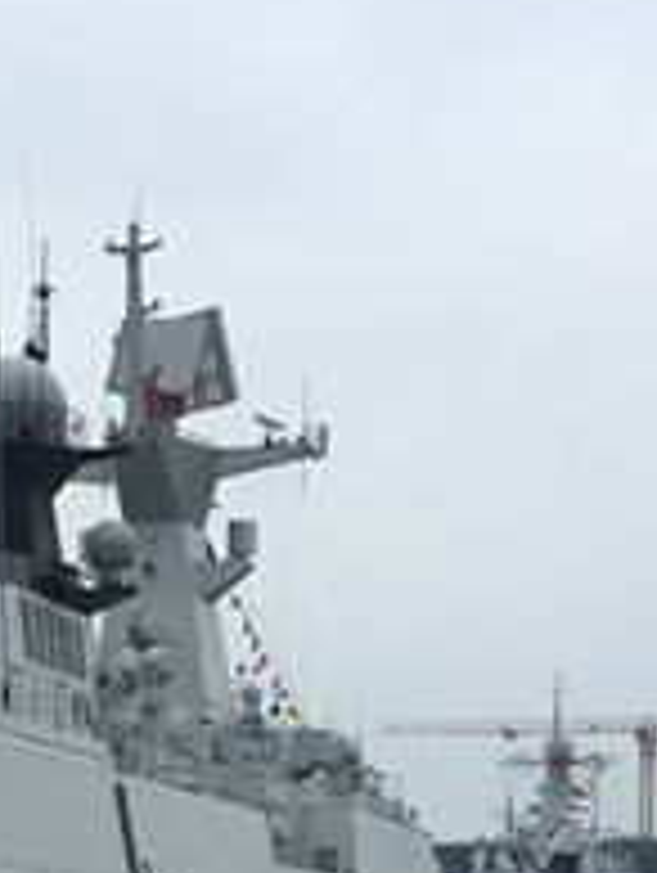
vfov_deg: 19.1
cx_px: -108
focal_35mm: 97
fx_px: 2449
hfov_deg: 14.8
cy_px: 1030
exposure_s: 1/507
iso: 32
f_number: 2.2
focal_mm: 4.15
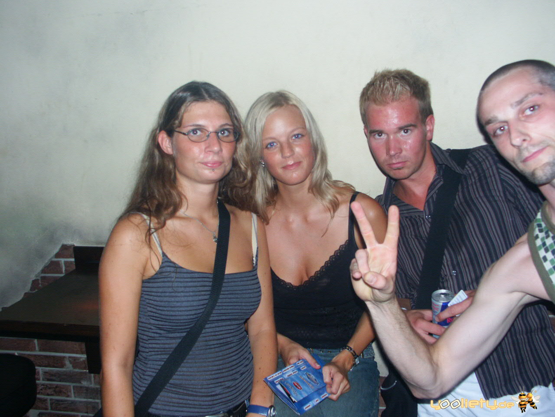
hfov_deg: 58.4
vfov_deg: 45.4
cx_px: 278
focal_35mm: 31
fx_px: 497
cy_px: 208
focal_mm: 8.19
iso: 200
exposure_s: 1/45
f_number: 2.8
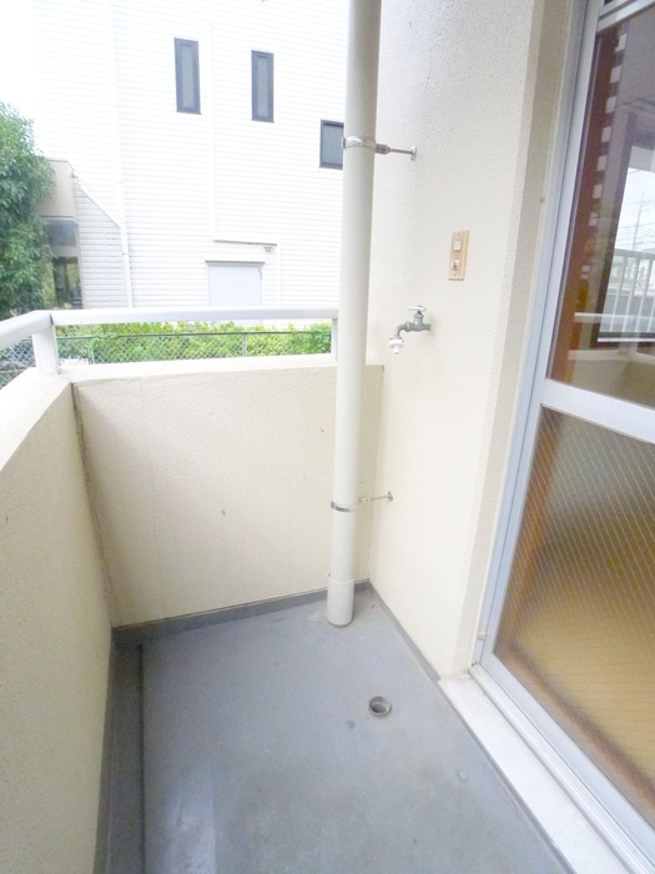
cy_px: 437
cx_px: 328
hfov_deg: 56.8
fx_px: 606
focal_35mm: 24
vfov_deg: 71.6
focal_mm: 5.1
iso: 800
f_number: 5.6
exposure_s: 1/800
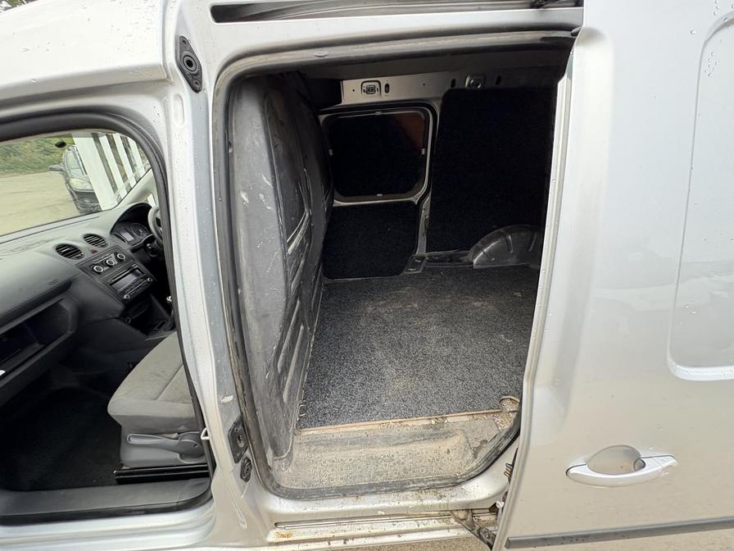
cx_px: 367
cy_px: 276
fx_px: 297
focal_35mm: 14
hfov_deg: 102.1
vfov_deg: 85.7
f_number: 2.2
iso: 125
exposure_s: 1/100
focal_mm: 2.22
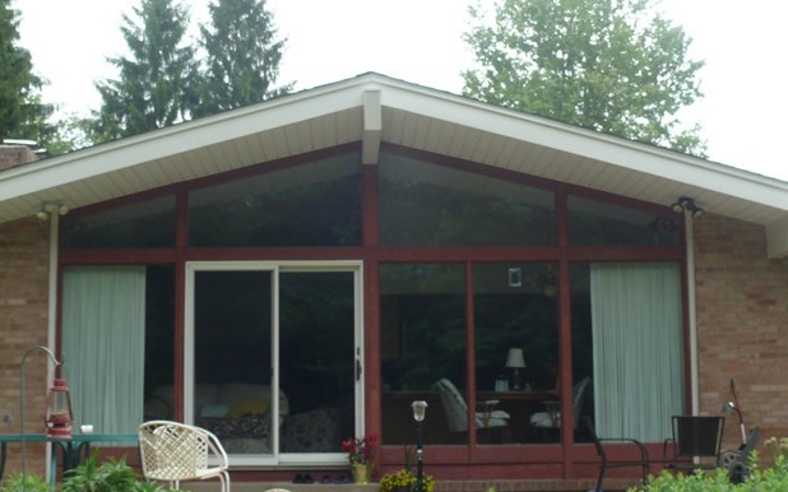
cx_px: 370
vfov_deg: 20.0
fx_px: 1396
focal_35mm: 65
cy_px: 294
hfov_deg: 31.5
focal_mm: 7.7
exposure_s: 1/160
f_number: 4
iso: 100
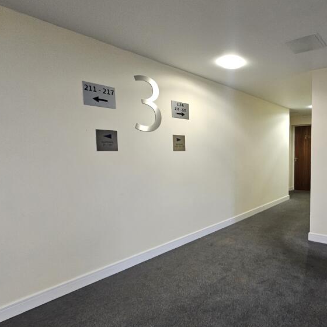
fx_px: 224
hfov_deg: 67.7
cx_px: 244
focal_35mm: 21
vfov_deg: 72.1
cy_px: 175
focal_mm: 2.2
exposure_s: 1/33
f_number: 2.2
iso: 400
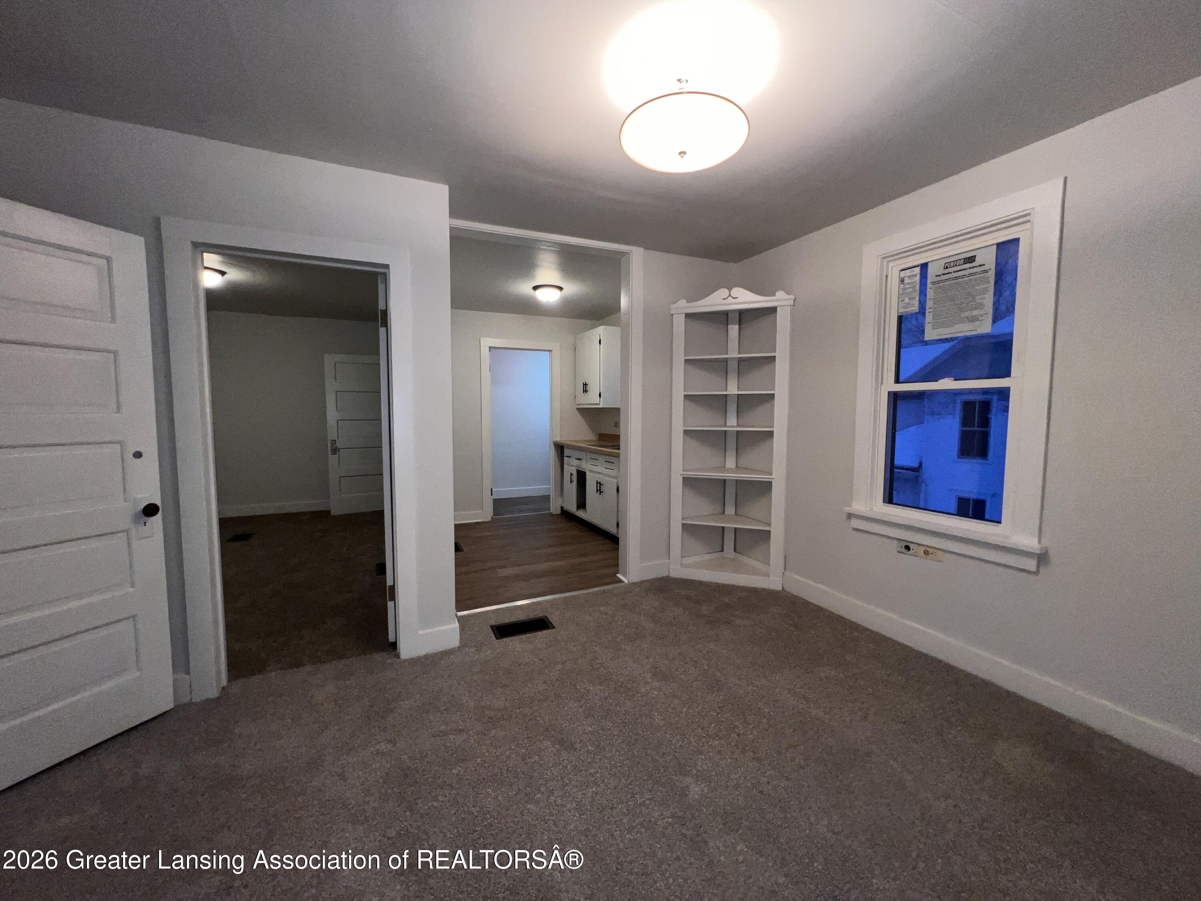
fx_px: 451
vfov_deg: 89.9
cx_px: 600
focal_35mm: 13
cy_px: 450
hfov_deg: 106.2
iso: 64
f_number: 1.8
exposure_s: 1/78
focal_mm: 1.57
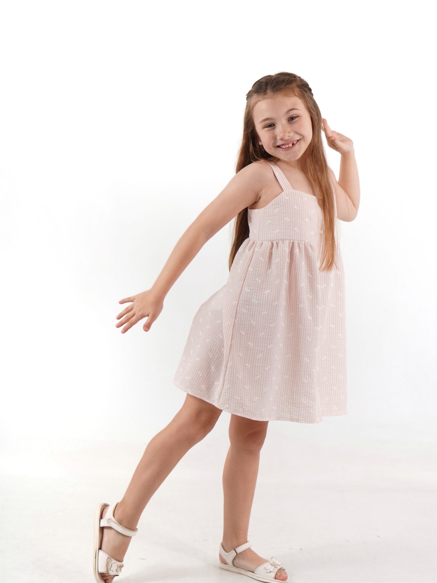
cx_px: 220
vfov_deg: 23.8
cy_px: 323
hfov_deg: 18.0
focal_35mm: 82
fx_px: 1380
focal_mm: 50
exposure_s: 1/160
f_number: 5.6
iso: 250
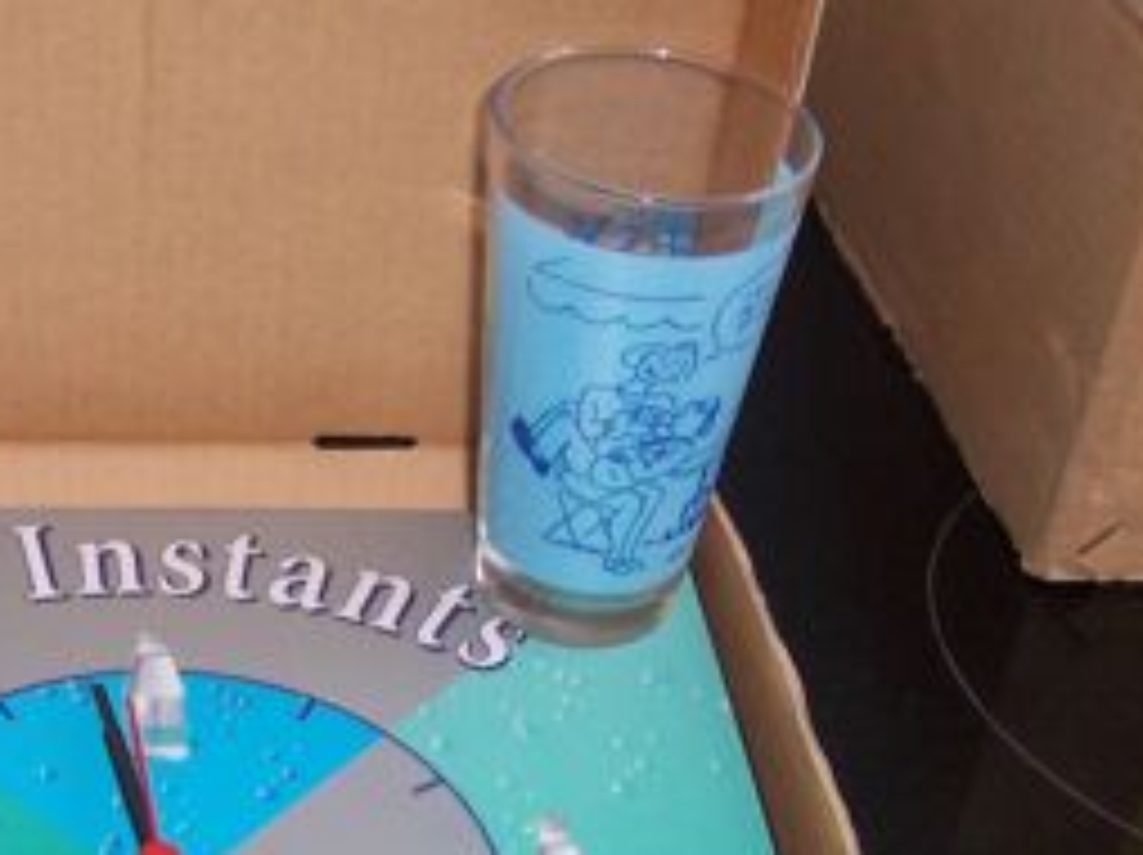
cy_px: 774
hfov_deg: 27.3
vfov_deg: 20.5
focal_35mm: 70
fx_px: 2309
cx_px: 238
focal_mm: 5.6
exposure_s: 1/60
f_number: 2.8
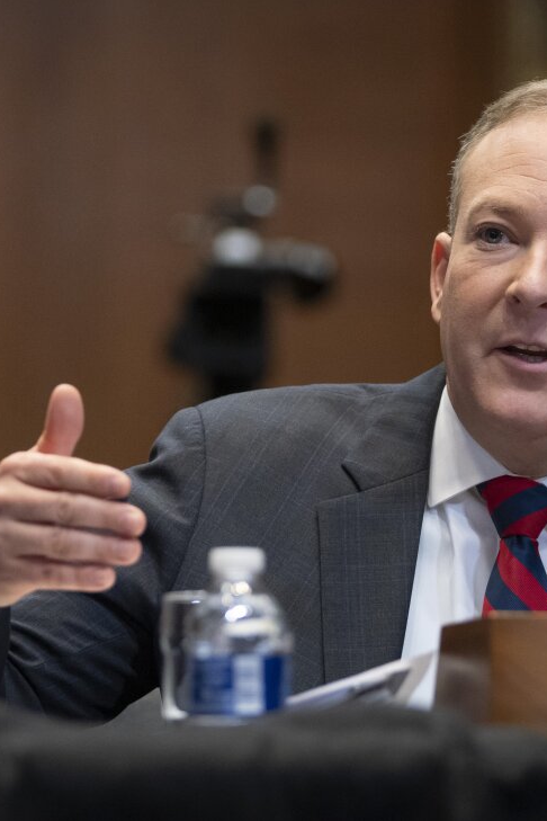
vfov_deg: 8.4
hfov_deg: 5.6
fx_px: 5606
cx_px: 353
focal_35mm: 246
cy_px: 410
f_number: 2.8
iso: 3200
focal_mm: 109
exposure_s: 1/500
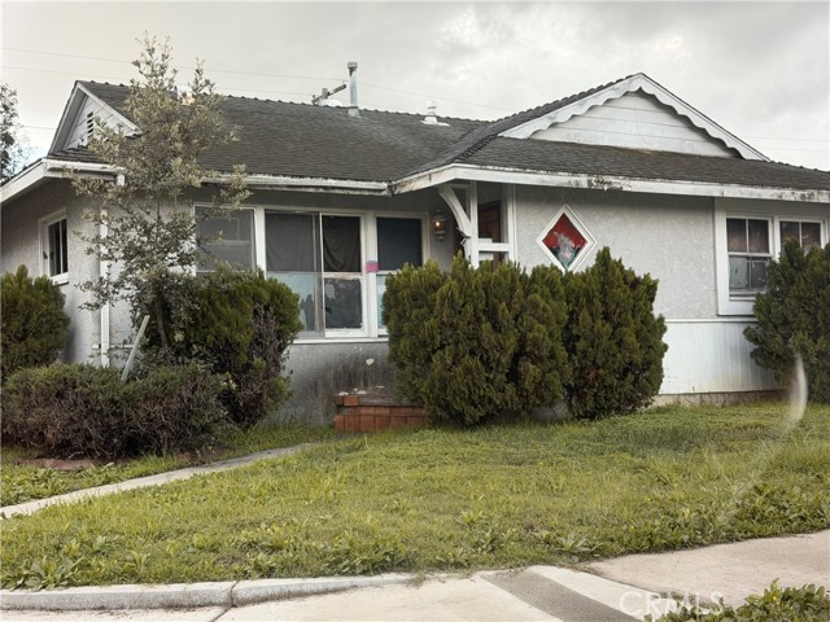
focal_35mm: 48
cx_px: 415
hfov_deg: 39.7
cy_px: 311
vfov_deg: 30.3
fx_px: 1151
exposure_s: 1/60
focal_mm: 6.76
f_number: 1.78
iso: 100
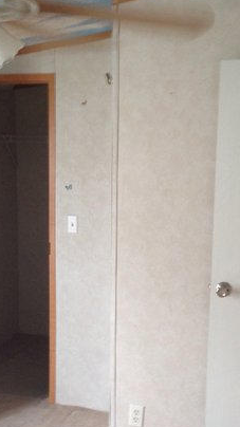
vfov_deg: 36.5
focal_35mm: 57
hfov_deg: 21.1
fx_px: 645
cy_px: 247
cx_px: 105
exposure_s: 1/20
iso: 100
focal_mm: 4.12
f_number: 2.4
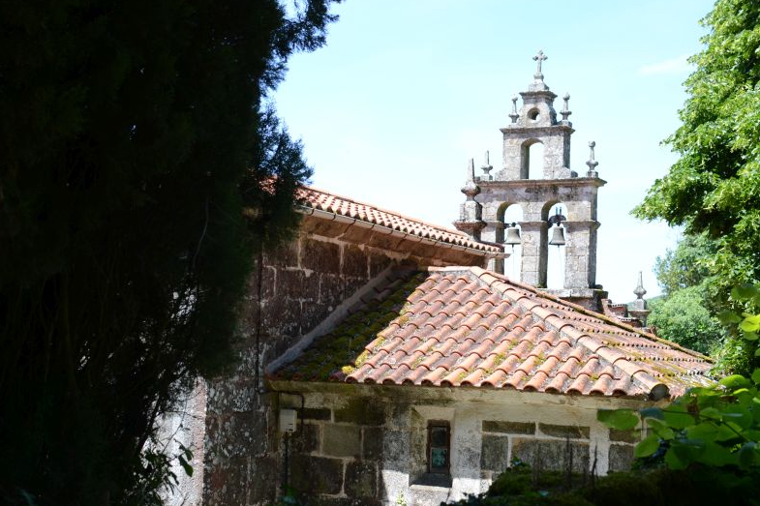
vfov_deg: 25.3
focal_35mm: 54
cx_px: 385
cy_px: 251
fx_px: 1129
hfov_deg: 37.2
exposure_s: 1/250
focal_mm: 35
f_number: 4.5
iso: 100
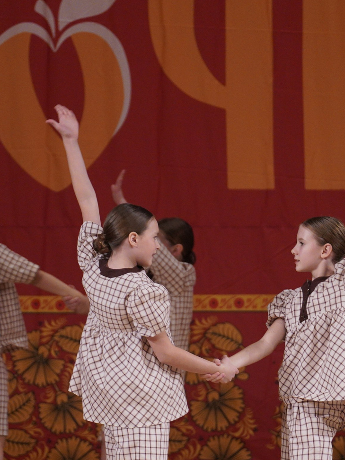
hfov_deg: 3.3
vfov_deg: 4.3
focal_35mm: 456
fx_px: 6060
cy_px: 321
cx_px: 191
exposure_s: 1/400
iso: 1600
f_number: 2.8
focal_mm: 180
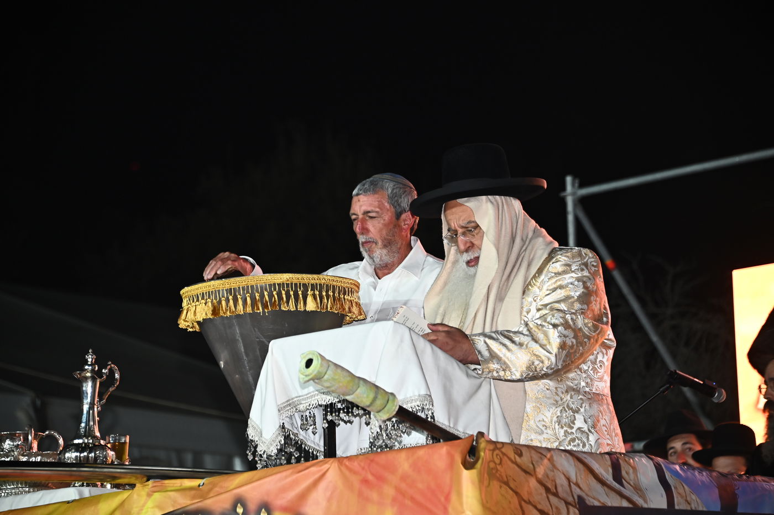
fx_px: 3223
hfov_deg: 13.7
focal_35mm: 150
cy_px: 258
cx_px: 387
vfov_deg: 9.1
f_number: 5.6
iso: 1600
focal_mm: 150
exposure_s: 1/100
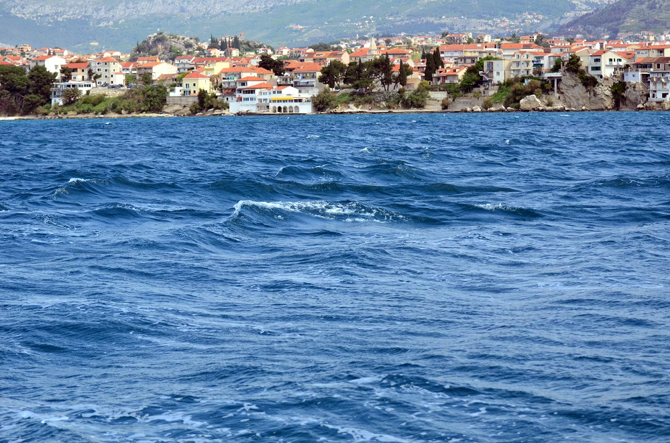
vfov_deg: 13.0
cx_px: 335
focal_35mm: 105
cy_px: 222
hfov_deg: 19.5
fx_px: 1950
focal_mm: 70
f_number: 4.5
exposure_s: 1/5000
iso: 800
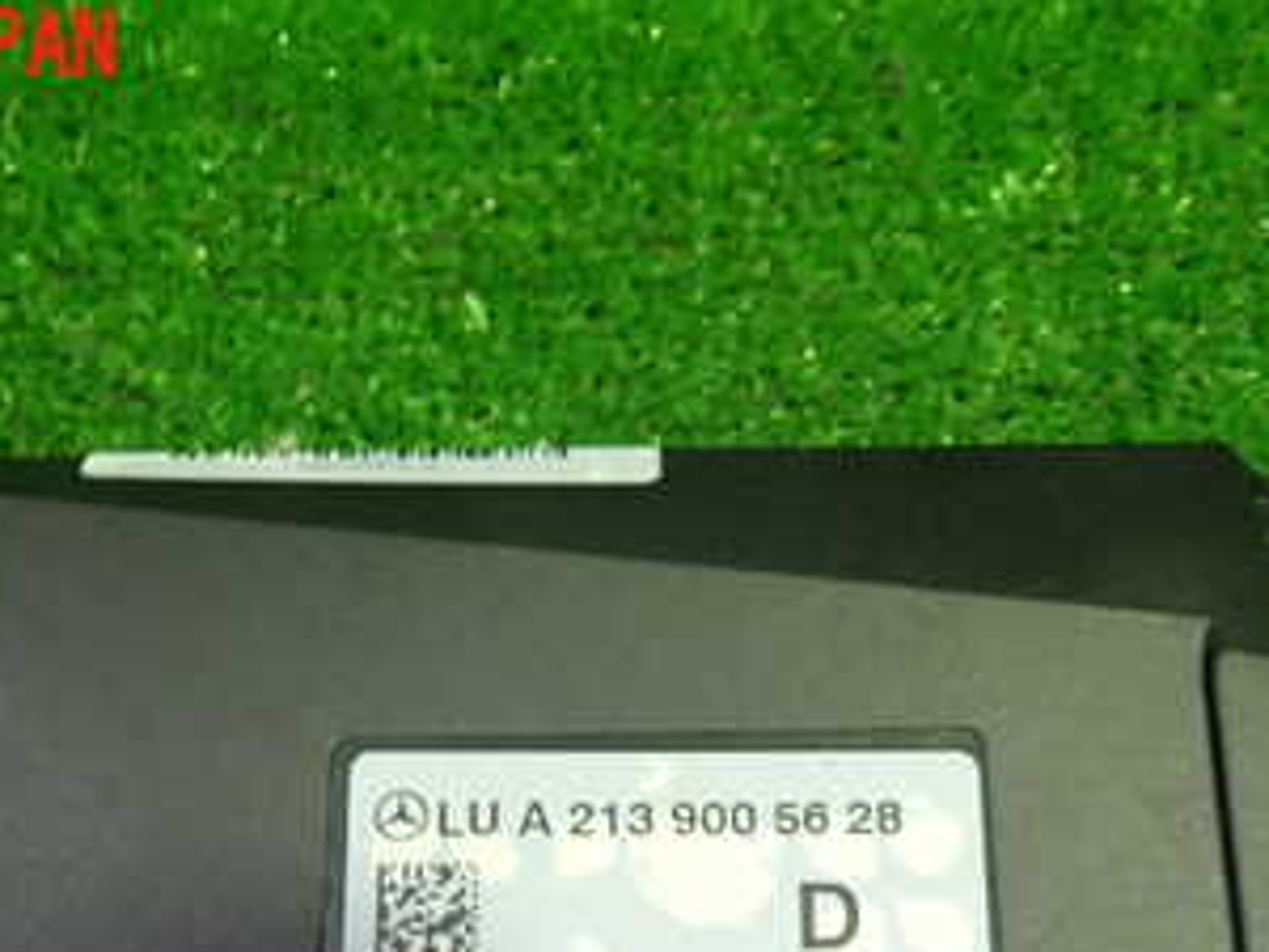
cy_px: 948
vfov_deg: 27.5
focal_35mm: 50
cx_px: 618
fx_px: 1833
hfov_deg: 38.2
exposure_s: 1/30
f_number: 2
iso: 200
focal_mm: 4.5
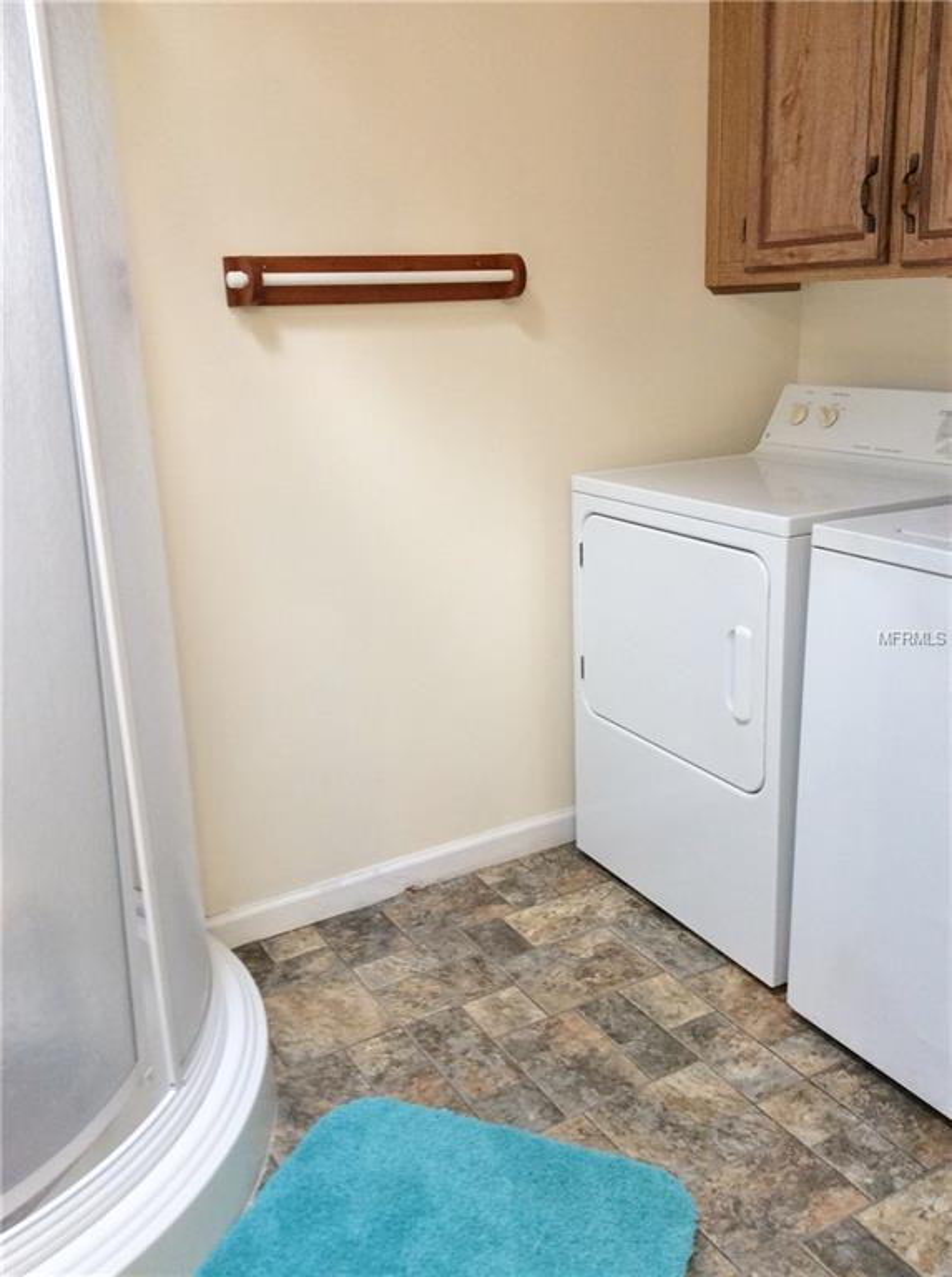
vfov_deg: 56.9
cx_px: 476
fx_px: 1177
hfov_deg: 44.0
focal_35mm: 32
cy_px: 638
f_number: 2.4
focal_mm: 3.3
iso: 80
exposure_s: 1/24
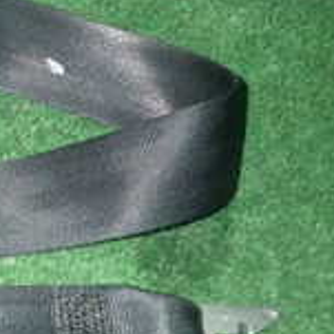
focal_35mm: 88
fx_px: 961
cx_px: -206
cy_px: 119
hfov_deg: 17.2
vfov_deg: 19.7
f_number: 5.6
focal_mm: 4.5
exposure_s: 1/30
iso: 800
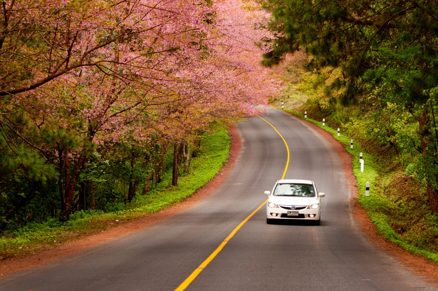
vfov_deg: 11.1
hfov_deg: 16.7
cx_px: 219
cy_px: 146
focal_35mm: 123
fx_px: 1495
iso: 400
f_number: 5.6
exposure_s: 1/250
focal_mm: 82
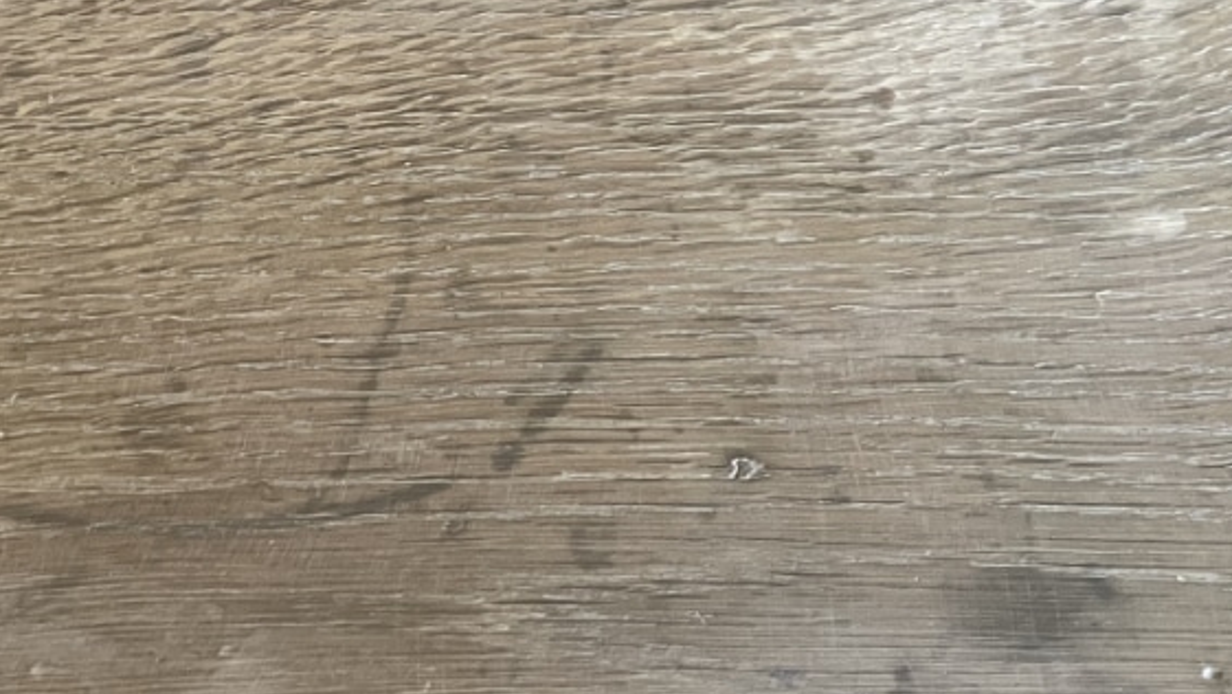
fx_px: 1993
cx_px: 131
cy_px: 93
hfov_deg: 32.7
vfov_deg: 19.4
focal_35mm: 61
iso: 400
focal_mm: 4.2
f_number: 1.6
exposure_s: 1/33
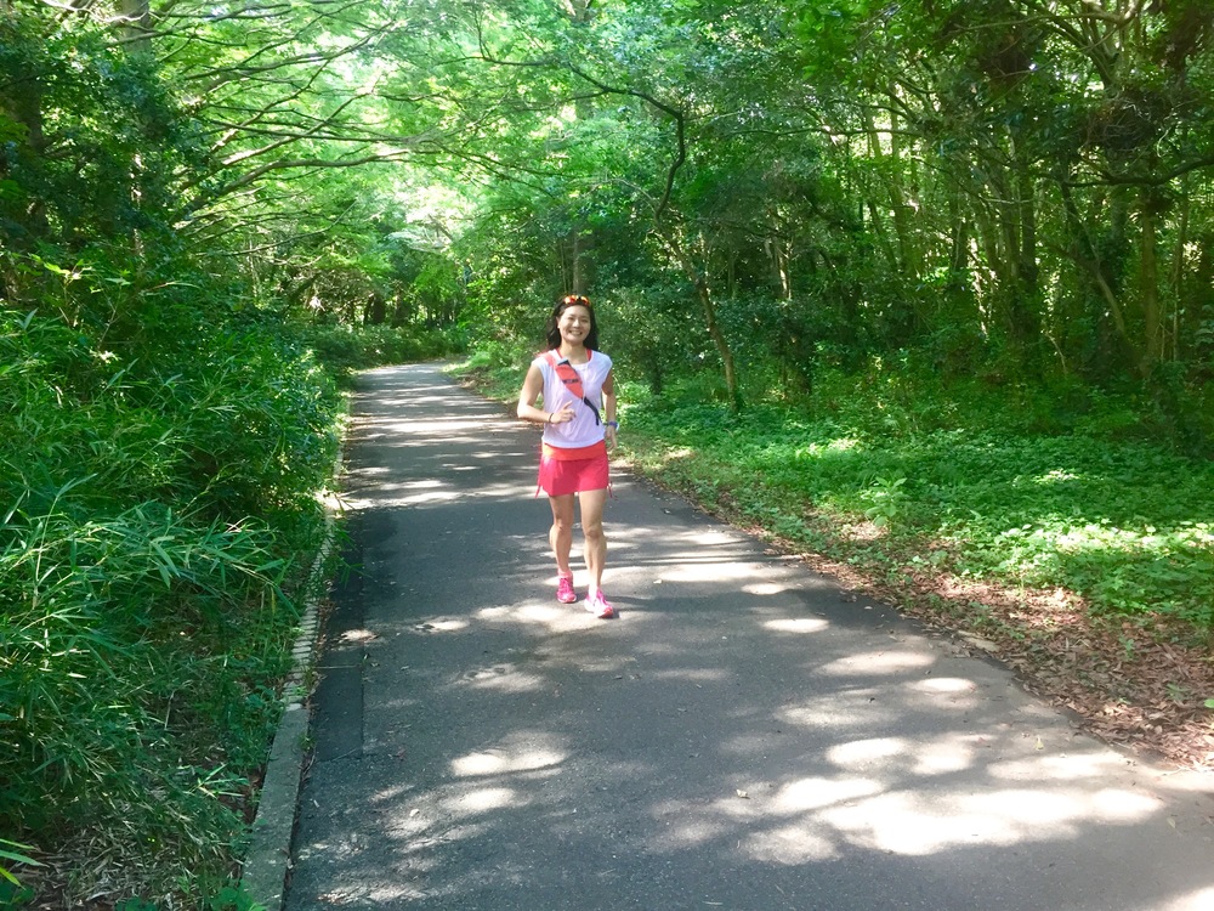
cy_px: 456
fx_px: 1017
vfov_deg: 48.2
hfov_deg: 61.7
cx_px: 607
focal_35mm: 29
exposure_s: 1/30
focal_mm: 4.15
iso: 80
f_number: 2.2
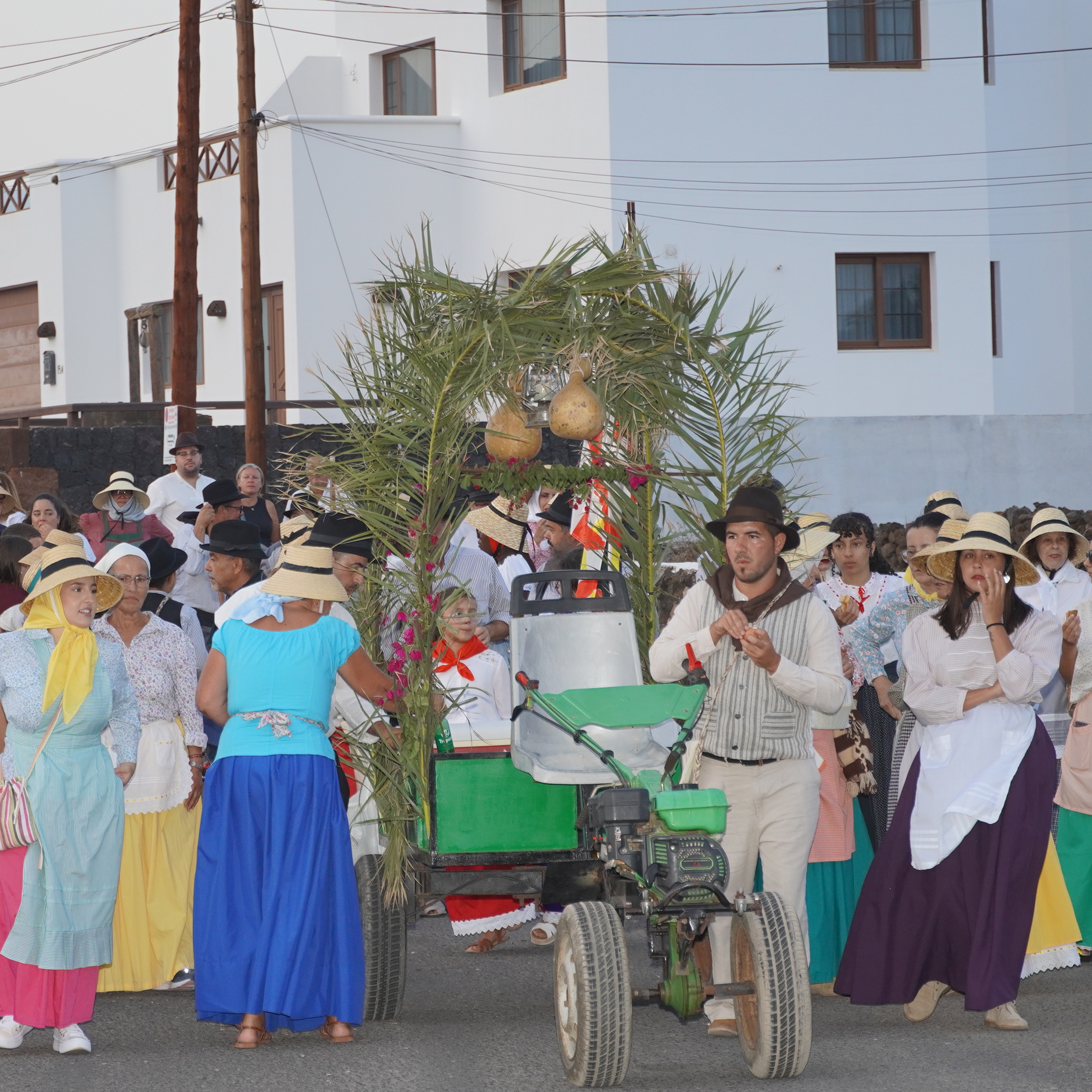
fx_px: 5162
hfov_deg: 12.1
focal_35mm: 145
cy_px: 544
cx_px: 340
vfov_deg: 12.1
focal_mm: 75
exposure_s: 1/160
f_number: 5.6
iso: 500
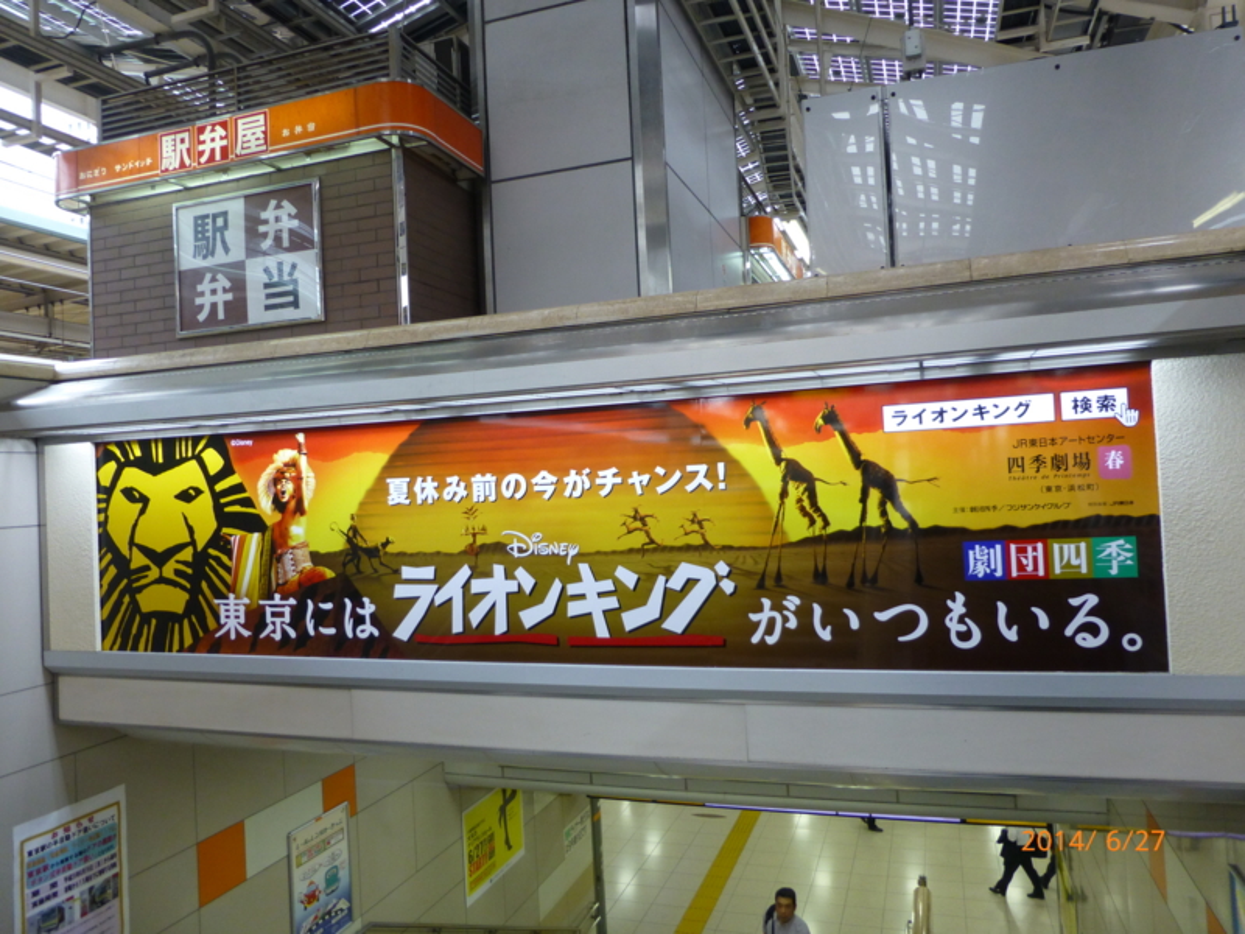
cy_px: 467
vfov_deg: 56.8
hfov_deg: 71.6
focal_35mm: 24
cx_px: 622
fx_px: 863
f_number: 3.3
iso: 200
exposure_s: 1/60
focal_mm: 4.3
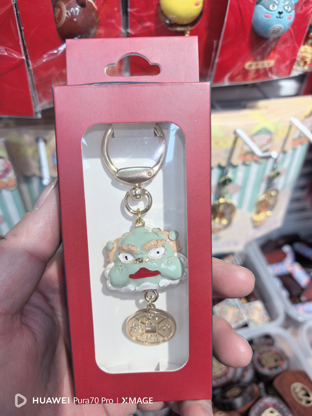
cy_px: 208
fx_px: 324
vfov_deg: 65.3
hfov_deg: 51.4
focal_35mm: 27
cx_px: 156
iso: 50
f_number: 2
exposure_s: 1/147
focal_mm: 6.98
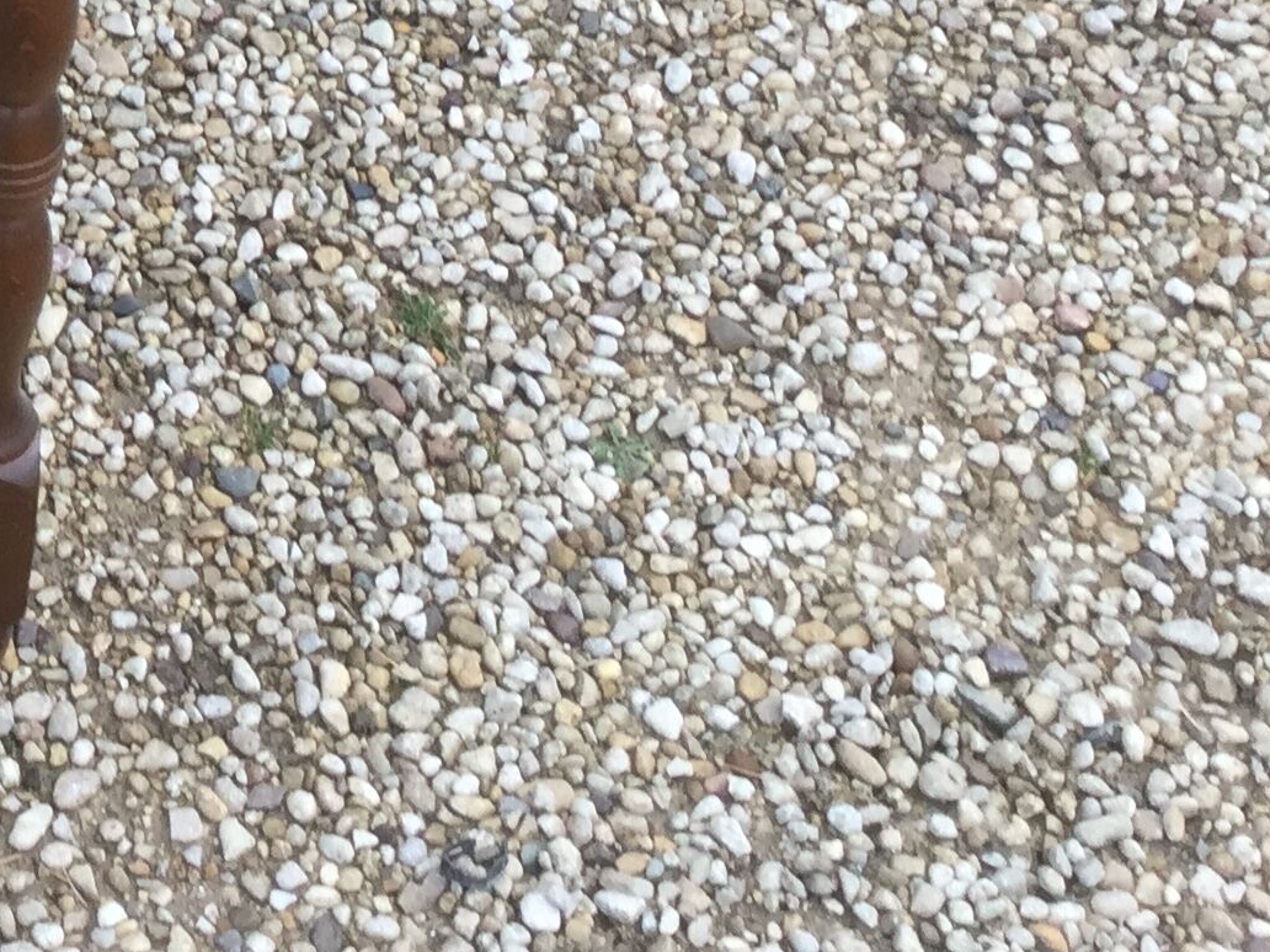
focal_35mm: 98
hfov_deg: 17.9
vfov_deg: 14.2
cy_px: -410
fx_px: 3595
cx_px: -626
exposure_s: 1/100
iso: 25
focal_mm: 3.3
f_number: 2.4
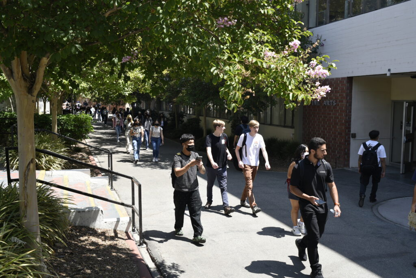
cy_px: 139
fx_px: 405
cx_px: 208
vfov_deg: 37.9
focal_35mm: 35
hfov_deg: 54.4
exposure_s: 1/200
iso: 200
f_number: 9
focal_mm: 35
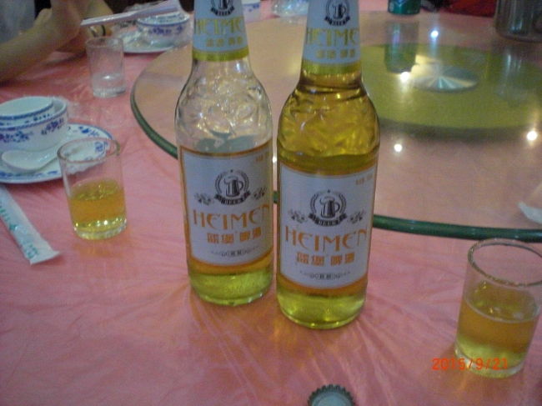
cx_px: 271
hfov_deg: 49.0
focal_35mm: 38
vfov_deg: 37.7
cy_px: 203
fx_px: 595
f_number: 3.1
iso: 800
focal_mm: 6.3
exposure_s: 1/40
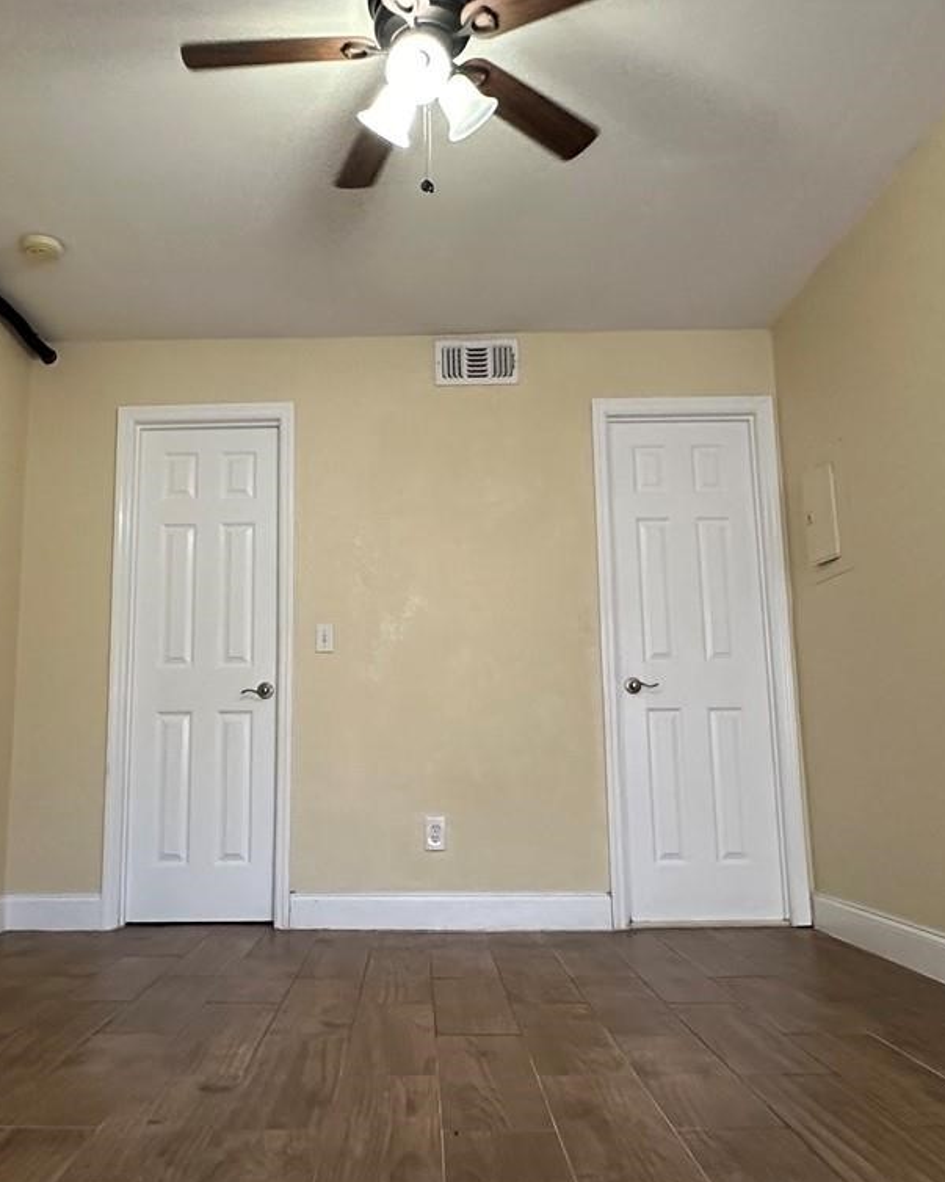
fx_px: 1014
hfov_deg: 49.7
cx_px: 390
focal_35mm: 29
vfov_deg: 60.5
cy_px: 586
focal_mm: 2.22
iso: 400
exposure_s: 1/60
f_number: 2.2
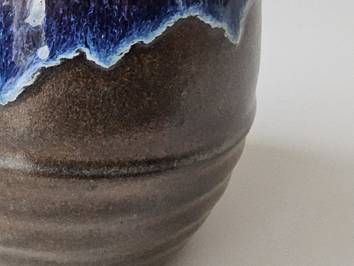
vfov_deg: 22.5
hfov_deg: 26.6
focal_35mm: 65
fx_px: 665
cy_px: 95
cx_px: -67
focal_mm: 3.08
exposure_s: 1/120
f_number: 2
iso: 800
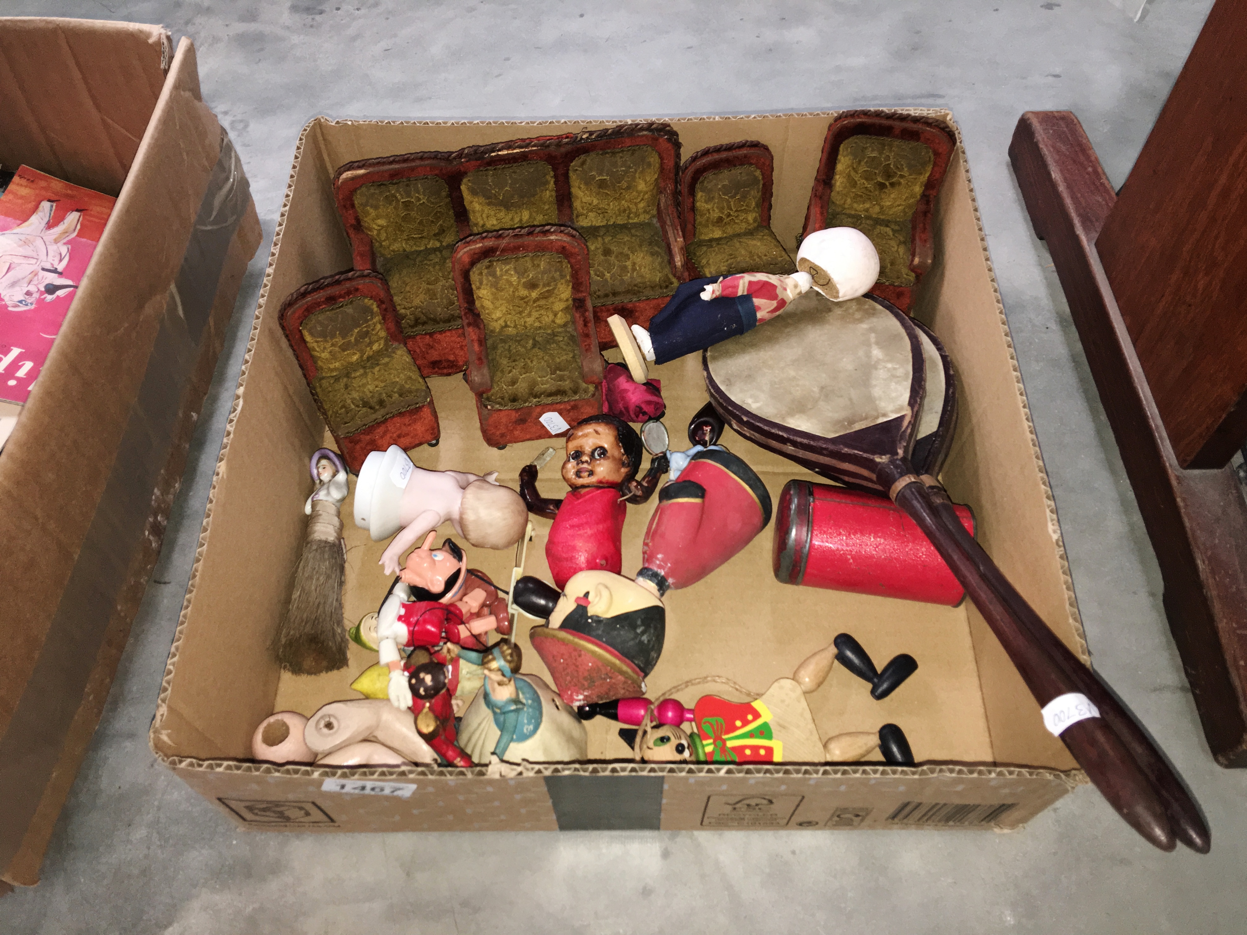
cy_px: 468
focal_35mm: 29
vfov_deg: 48.2
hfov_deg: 61.7
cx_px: 624
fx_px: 1045
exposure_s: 1/33
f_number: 2.2
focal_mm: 4.15
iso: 80
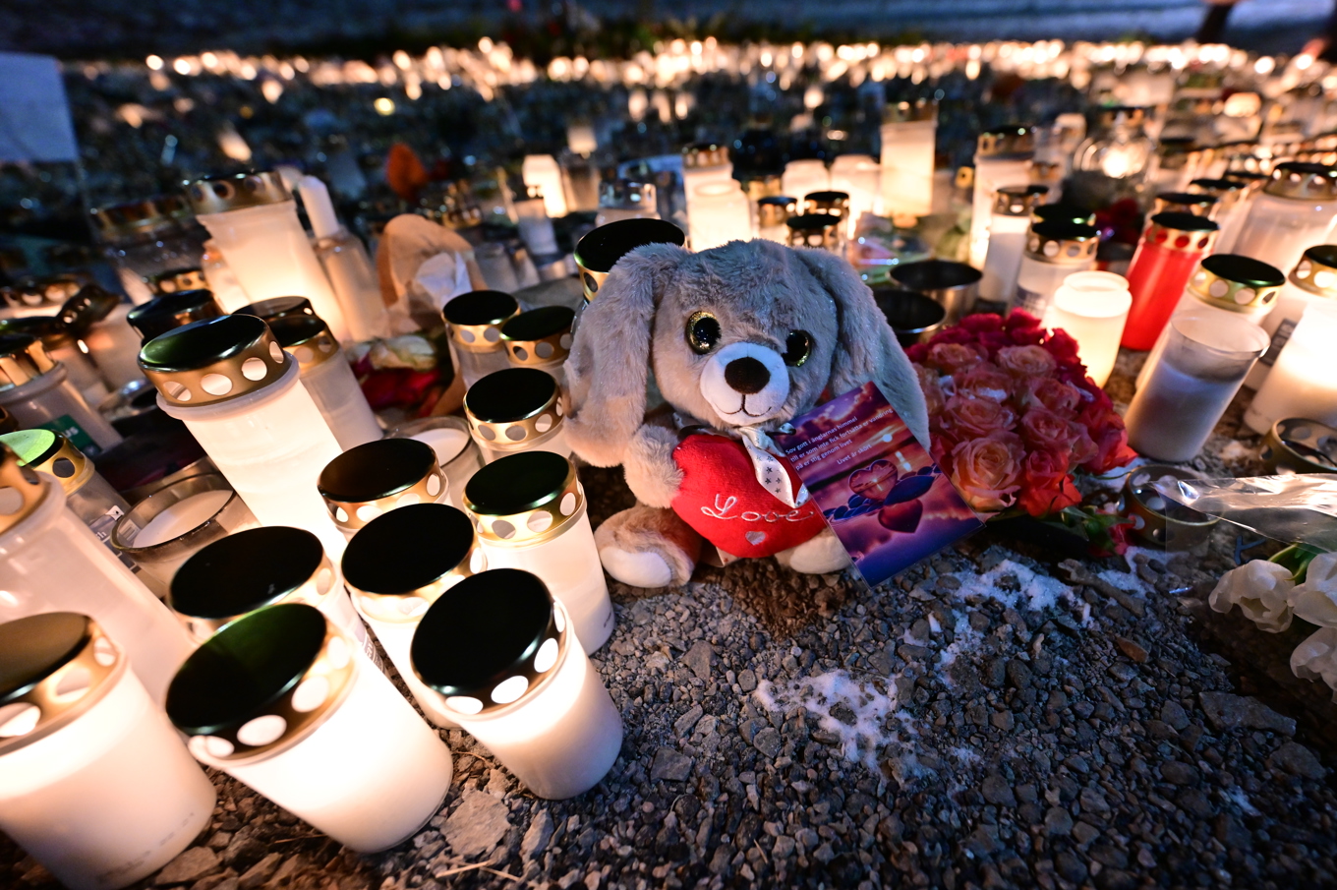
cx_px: 668
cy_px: 445
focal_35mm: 14
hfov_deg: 104.3
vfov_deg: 81.1
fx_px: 520
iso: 1100
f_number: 2.8
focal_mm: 14
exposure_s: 1/25
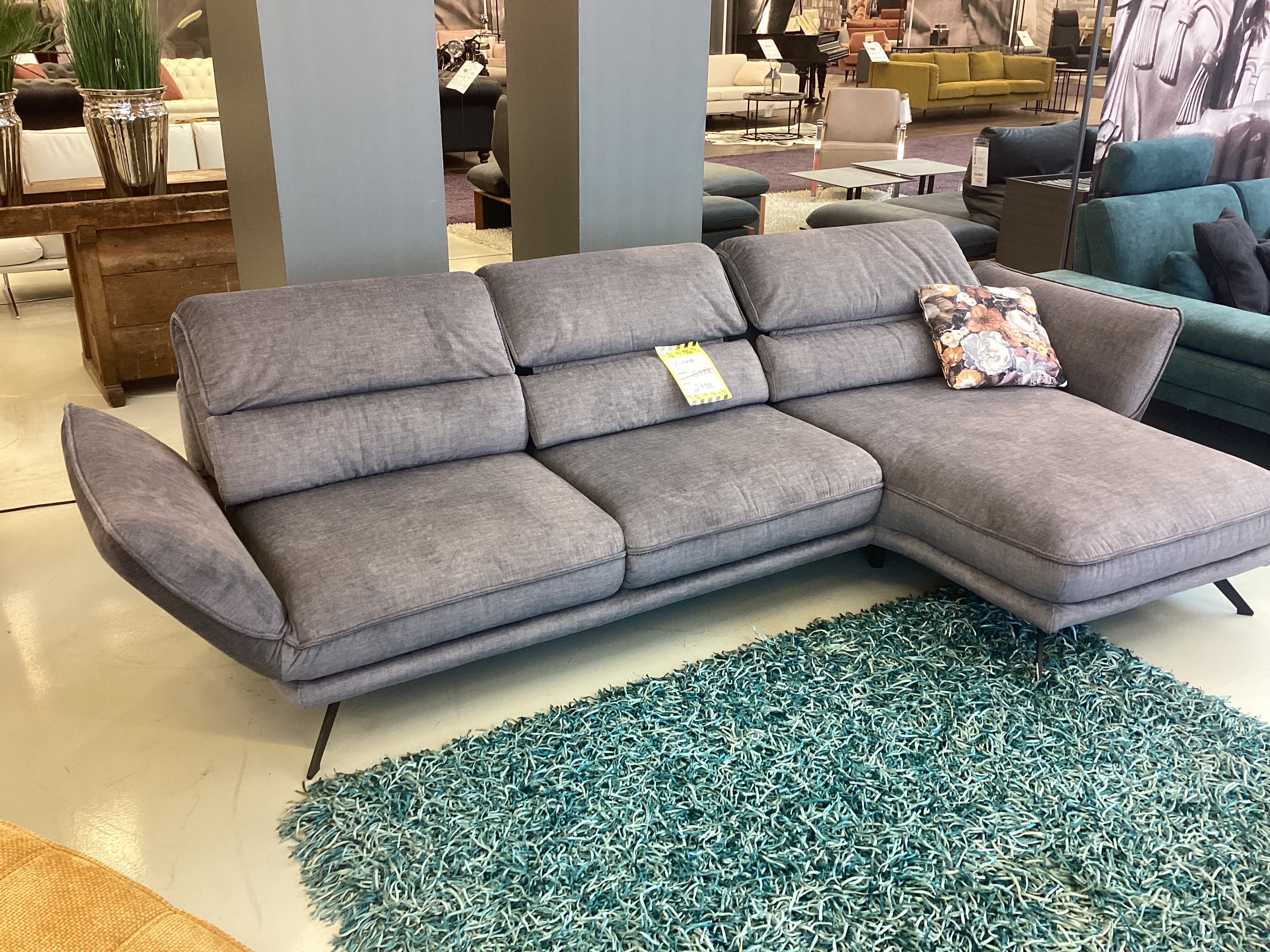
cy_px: 476
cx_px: 635
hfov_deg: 58.4
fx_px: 1137
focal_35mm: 31
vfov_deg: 45.4
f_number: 2.4
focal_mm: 3.3
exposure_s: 1/50
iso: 125
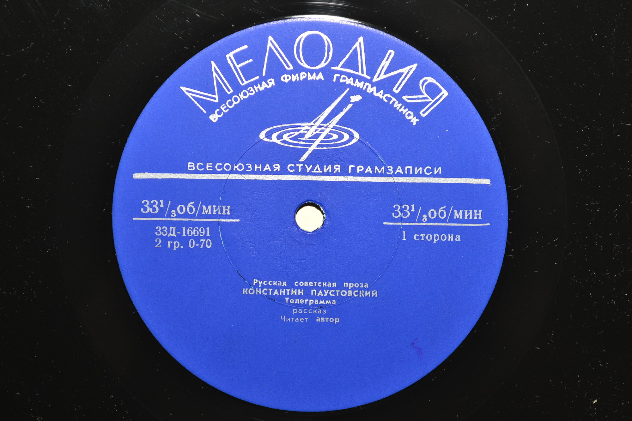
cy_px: 210
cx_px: 316
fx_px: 1448
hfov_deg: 24.6
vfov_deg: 16.6
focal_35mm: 82
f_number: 6.3
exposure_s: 1/200
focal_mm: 55
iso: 200
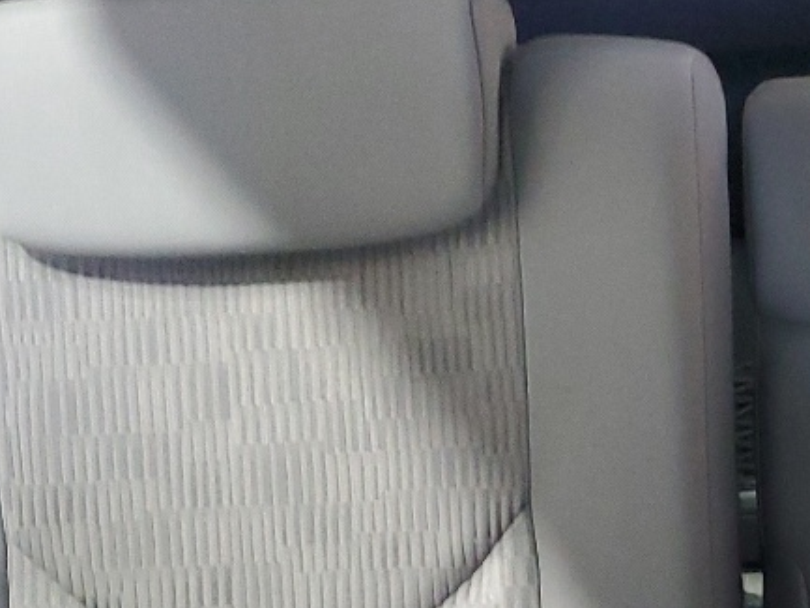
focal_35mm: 96
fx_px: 2247
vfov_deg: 15.2
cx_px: 868
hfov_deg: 19.6
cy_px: 576
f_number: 1.5
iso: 288
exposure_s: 1/17
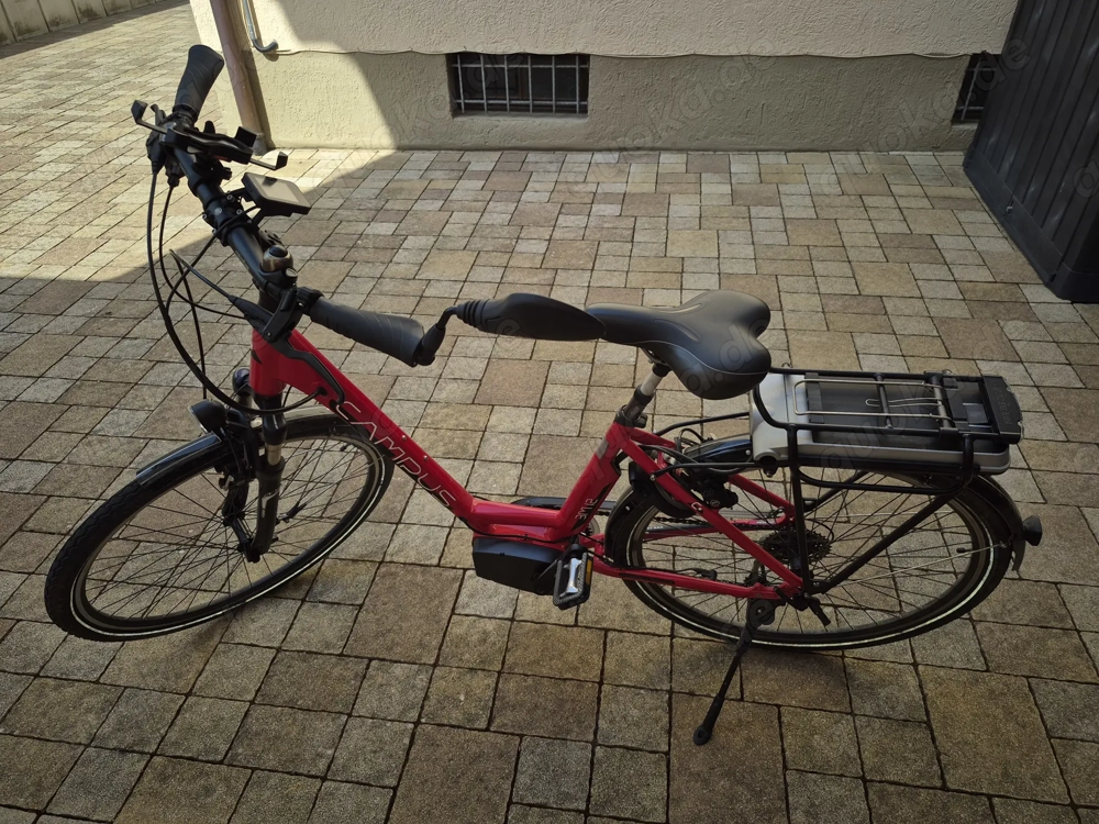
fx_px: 730
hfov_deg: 73.9
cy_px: 412
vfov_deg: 58.9
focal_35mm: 23
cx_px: 550
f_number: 1.8
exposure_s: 1/552
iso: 25
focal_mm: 5.4
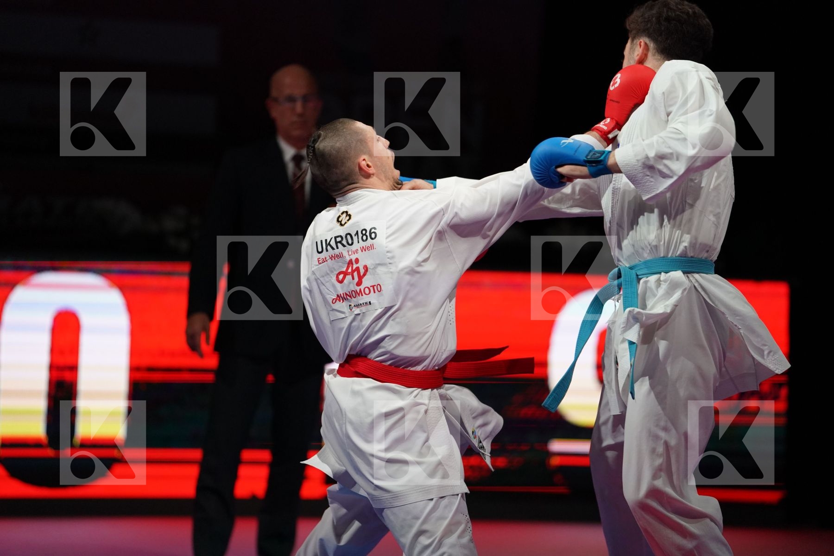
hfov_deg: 10.3
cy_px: 278
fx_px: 4633
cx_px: 417
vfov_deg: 6.9
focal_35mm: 200
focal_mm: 200
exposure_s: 1/1000
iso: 2500
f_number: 2.8
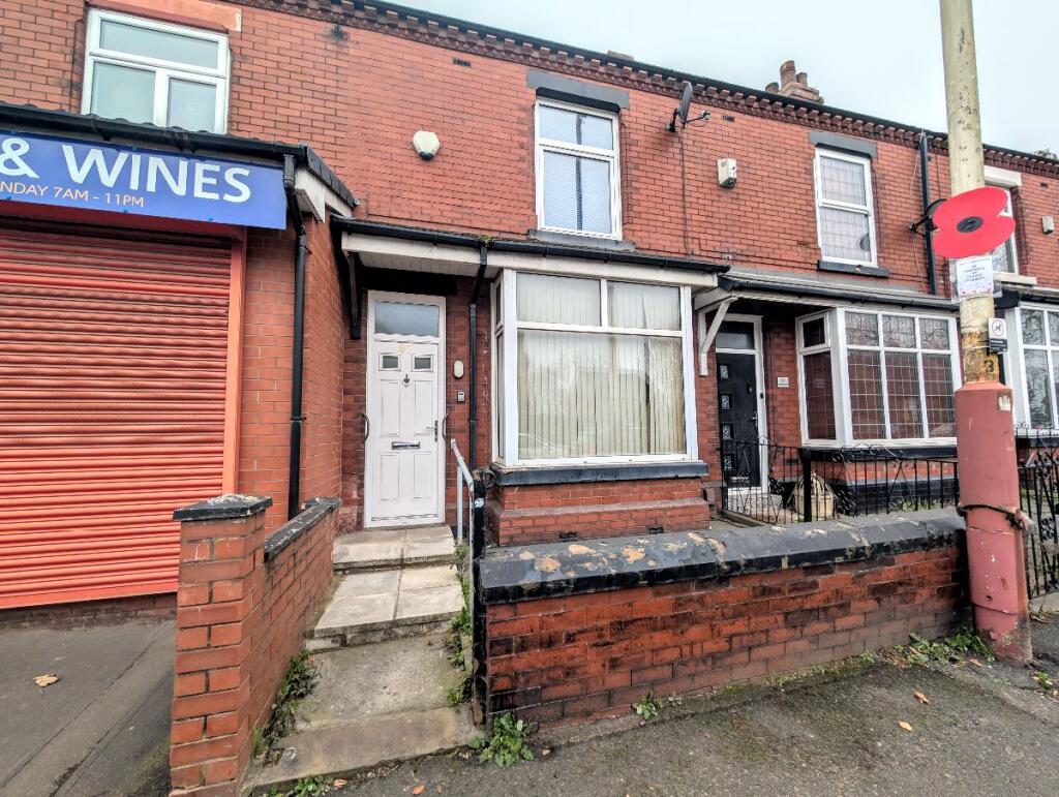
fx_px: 368
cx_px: 530
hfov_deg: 110.5
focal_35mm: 12
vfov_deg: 94.6
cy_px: 398
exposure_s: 1/124
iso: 56
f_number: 1.7
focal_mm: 2.02
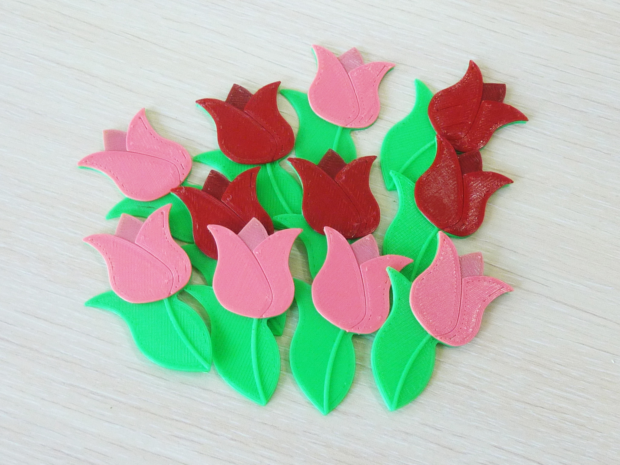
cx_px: 310
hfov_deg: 34.9
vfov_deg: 26.6
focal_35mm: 55
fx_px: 985
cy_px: 232
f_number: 3.4
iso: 160
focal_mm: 5
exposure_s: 1/30
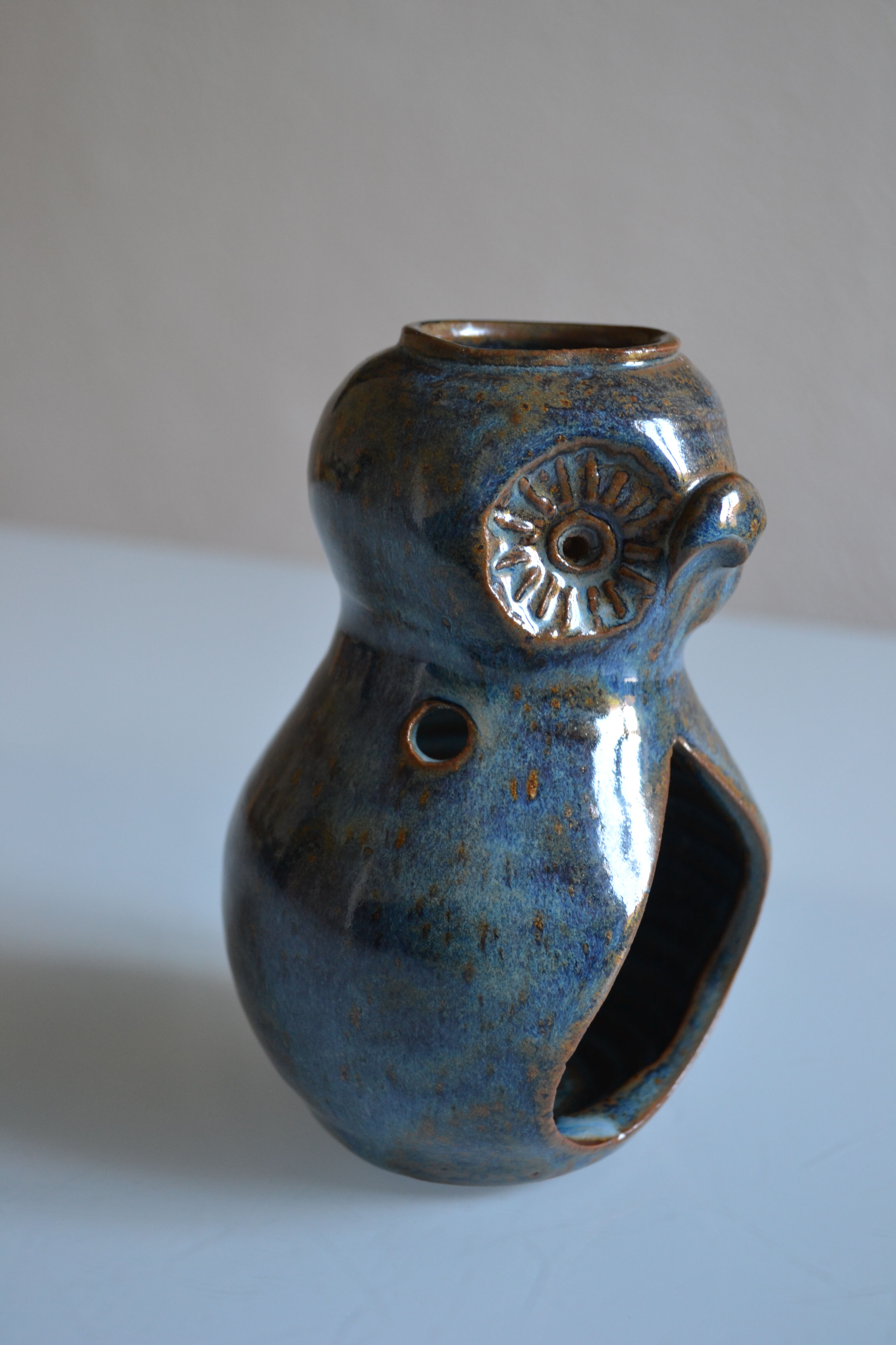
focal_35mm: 52
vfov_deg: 37.9
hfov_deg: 25.8
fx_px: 1960
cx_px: 448
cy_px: 672
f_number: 5
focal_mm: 35
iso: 400
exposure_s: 1/15
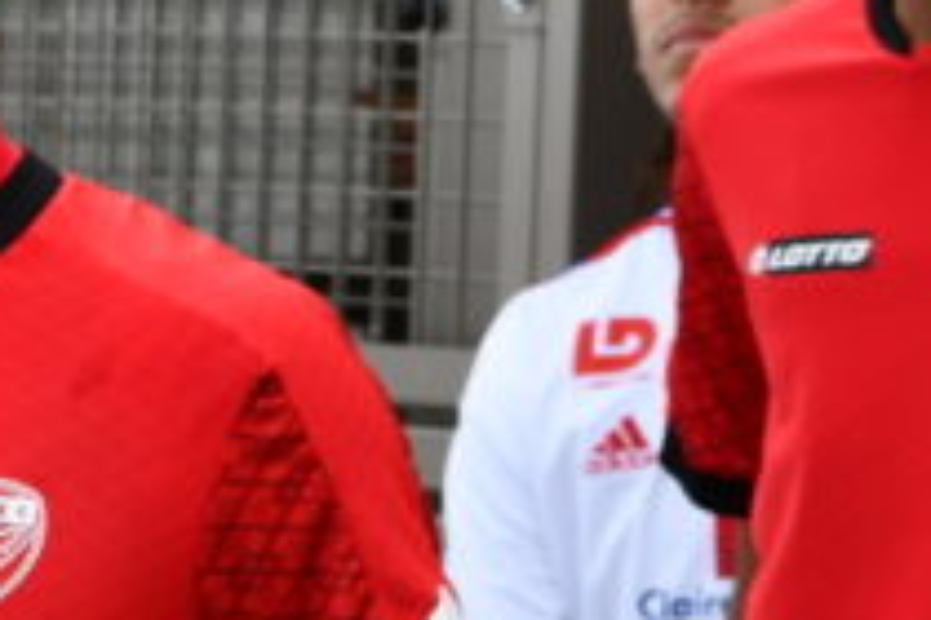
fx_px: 13240
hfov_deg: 4.0
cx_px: 80
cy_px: 356
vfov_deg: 2.7
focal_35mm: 512
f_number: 6.3
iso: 200
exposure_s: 1/250
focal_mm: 70
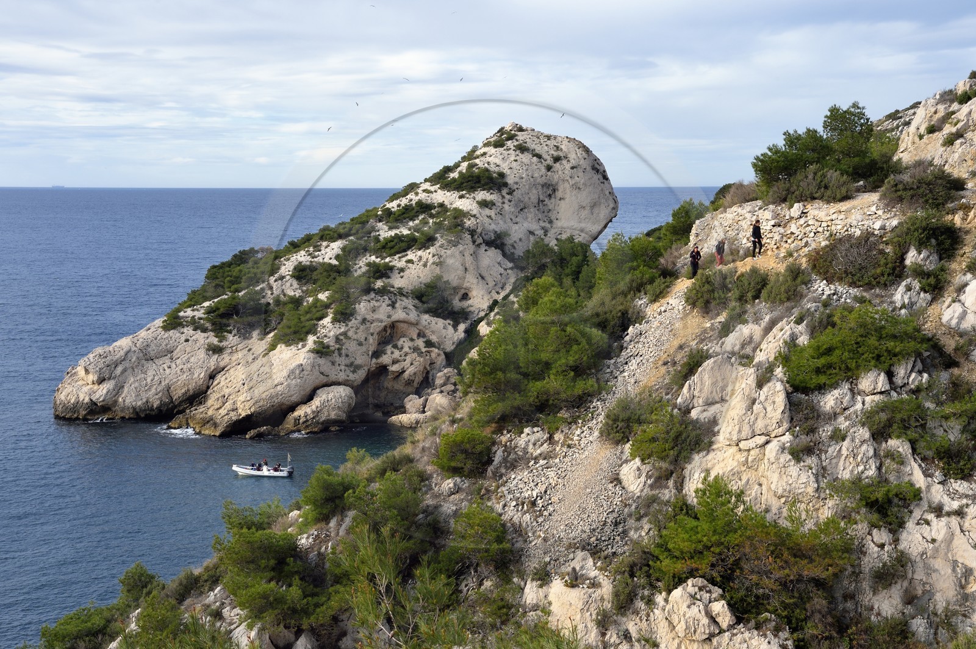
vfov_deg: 26.9
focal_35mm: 50
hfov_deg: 39.6
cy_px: 324
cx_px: 488
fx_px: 1354
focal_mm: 50
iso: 400
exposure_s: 1/250
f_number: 14
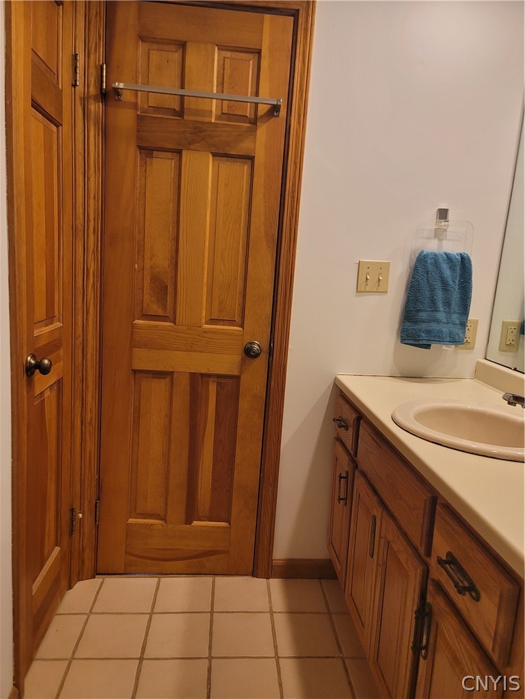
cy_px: 350
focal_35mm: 25
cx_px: 262
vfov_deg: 69.4
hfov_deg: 54.9
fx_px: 506
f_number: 1.8
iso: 250
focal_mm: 7
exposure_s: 1/120
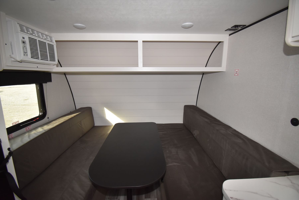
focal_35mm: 15
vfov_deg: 77.5
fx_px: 125
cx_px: 150
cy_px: 100
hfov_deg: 100.3
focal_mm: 10
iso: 800
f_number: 4.5
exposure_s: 1/60
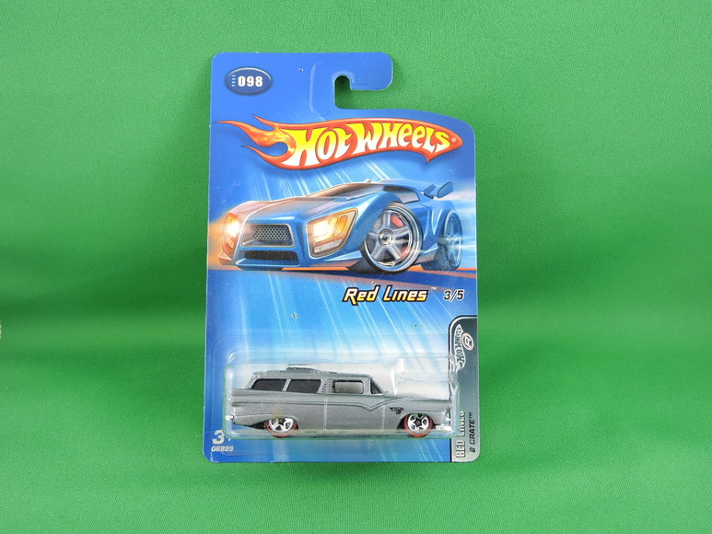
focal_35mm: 30
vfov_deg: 46.8
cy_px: 267
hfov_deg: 60.0
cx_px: 356
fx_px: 617
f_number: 3.5
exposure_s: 1/30
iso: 140
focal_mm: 5.4
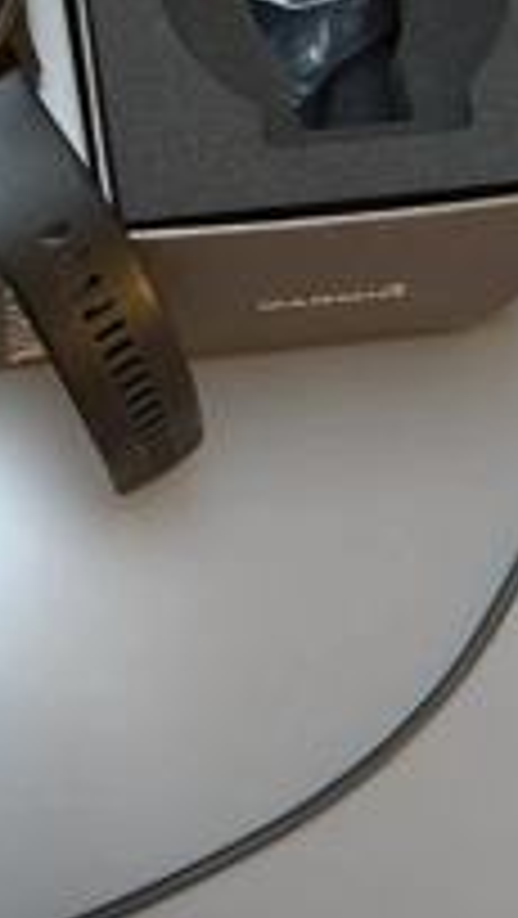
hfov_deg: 22.7
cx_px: 9
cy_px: 162
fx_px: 1243
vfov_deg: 38.8
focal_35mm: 51
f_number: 1.68
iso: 384
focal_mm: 6.9
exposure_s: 1/50
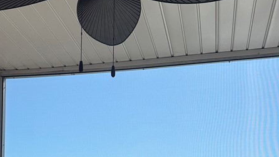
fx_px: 444
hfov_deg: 34.6
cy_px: 201
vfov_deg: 18.7
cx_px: 97
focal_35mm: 60
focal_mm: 6.86
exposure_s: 1/5848
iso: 80
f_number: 1.78
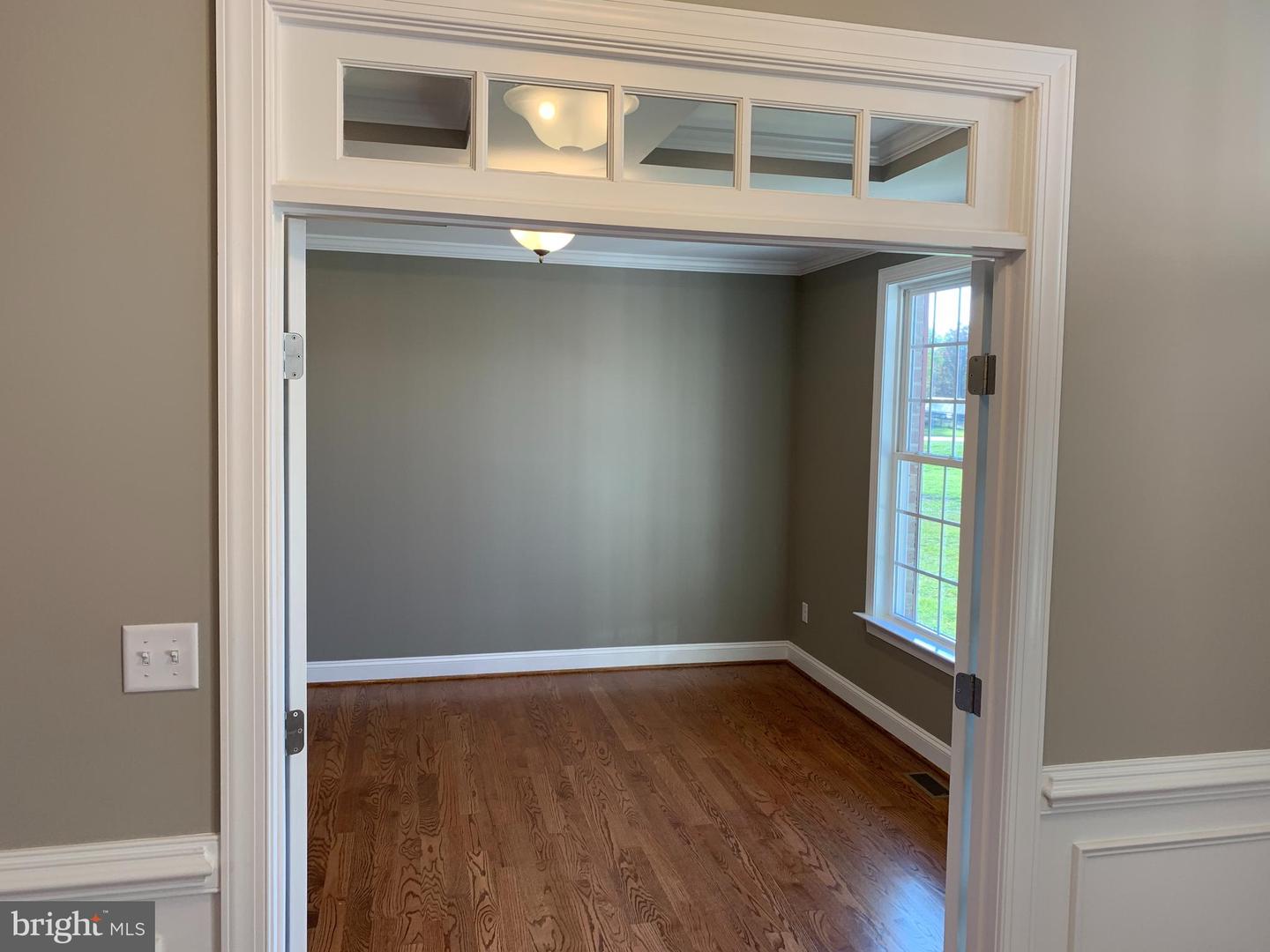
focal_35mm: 26
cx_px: 635
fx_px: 954
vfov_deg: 53.1
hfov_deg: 67.3
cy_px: 476
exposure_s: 1/60
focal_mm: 4.25
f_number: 1.8
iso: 50
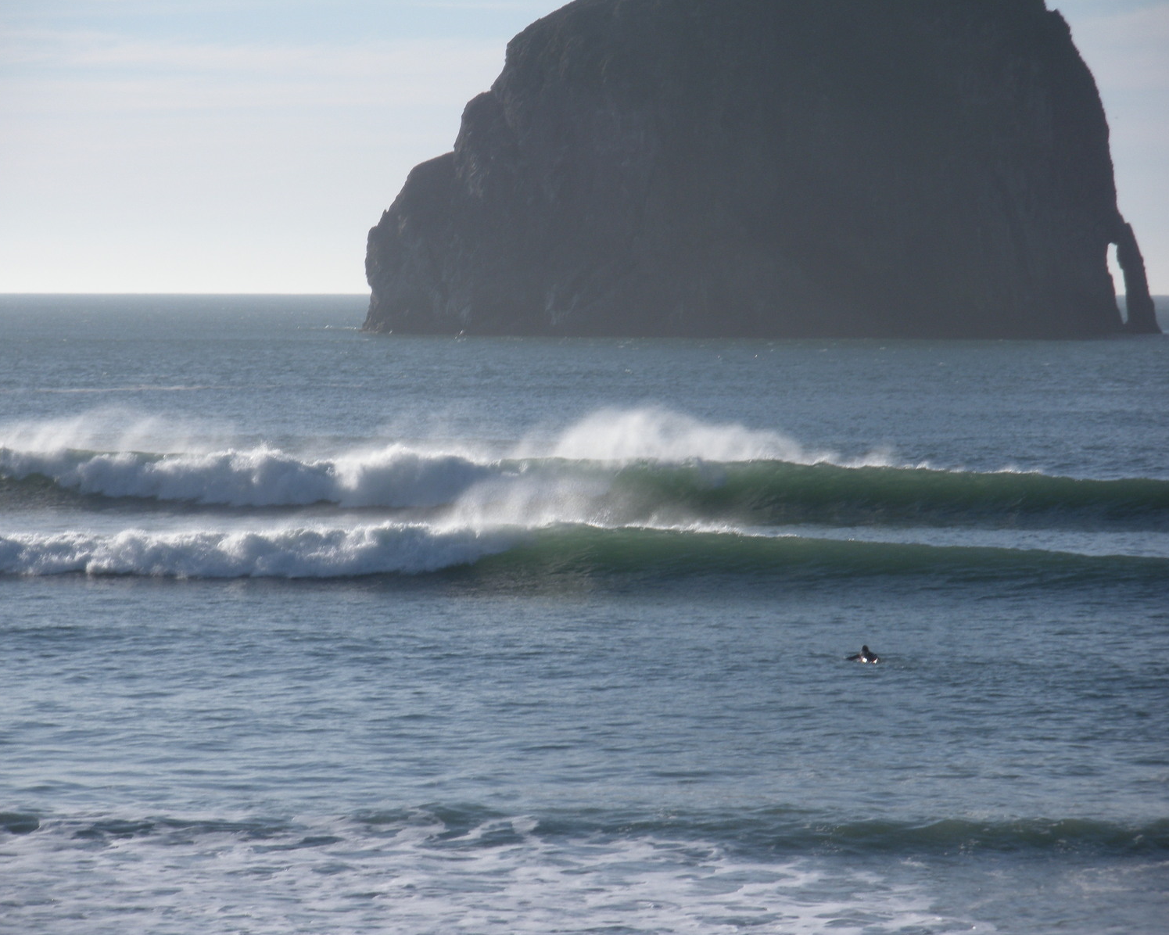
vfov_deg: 8.2
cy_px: 467
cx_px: 576
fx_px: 6504
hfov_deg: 10.3
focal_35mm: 188
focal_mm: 31.5
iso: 64
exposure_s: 1/487
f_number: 5.6
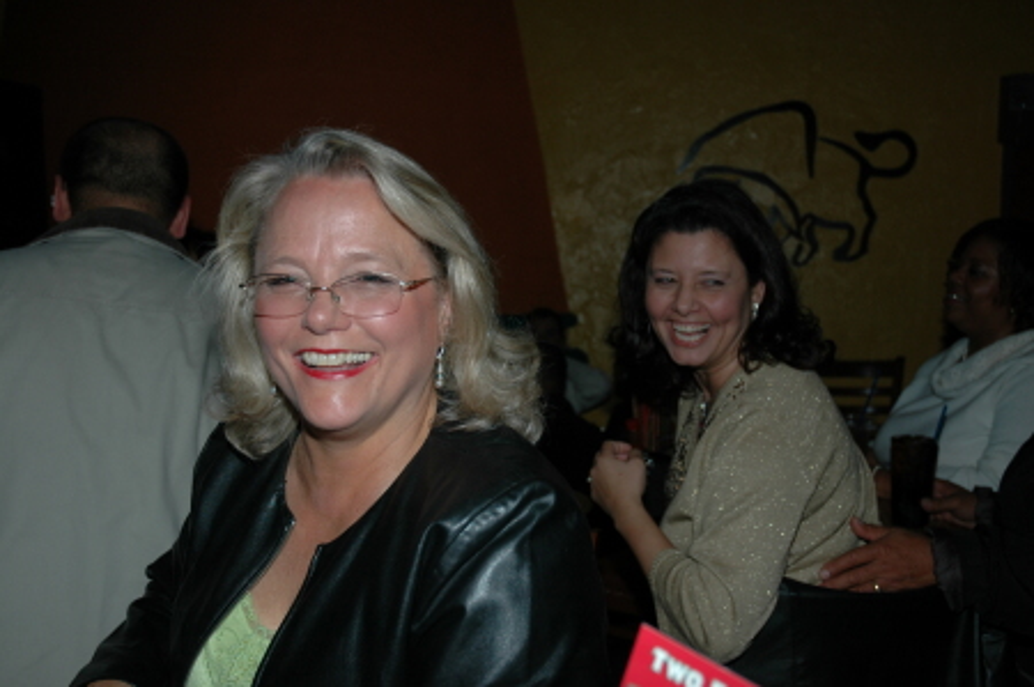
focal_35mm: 44
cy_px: 344
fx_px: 1248
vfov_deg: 30.8
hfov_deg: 45.0
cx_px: 517
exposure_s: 1/60
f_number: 4
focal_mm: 29
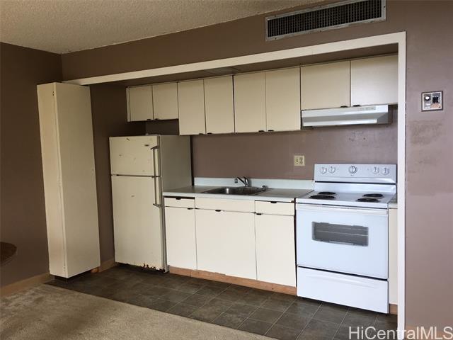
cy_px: 170
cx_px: 226
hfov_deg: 61.7
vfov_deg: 48.2
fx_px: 380
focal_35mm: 29
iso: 25
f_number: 2.2
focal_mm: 4.15
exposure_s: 1/60
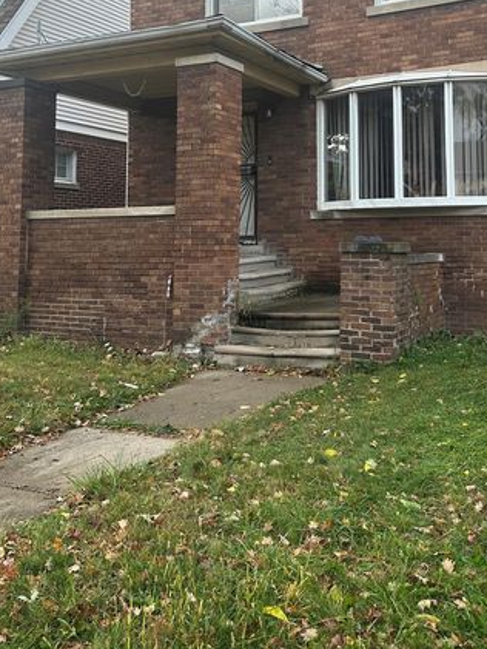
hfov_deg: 37.5
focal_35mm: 38
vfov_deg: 47.5
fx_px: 712
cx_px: 311
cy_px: 177
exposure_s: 1/162
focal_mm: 6.86
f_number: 1.78
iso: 100
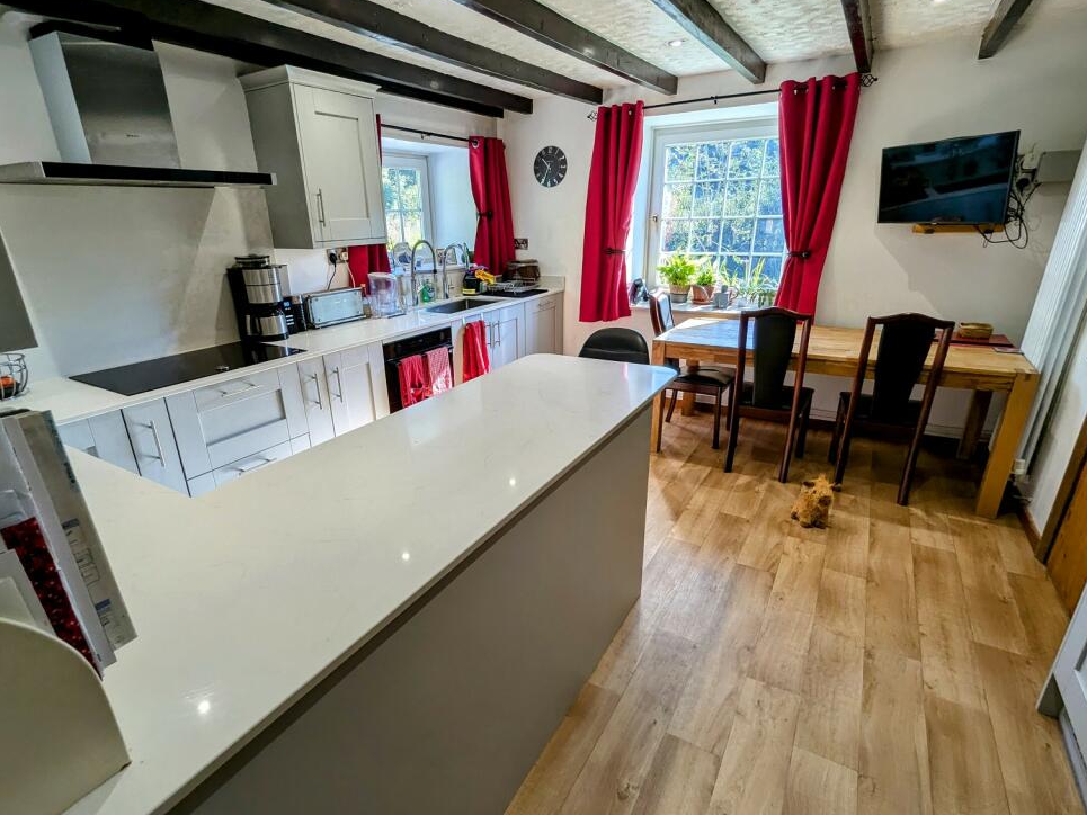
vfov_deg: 74.7
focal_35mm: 17
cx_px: 520
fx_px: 534
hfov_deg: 91.0
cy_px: 420
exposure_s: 1/152
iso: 43
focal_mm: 2.35
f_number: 2.2
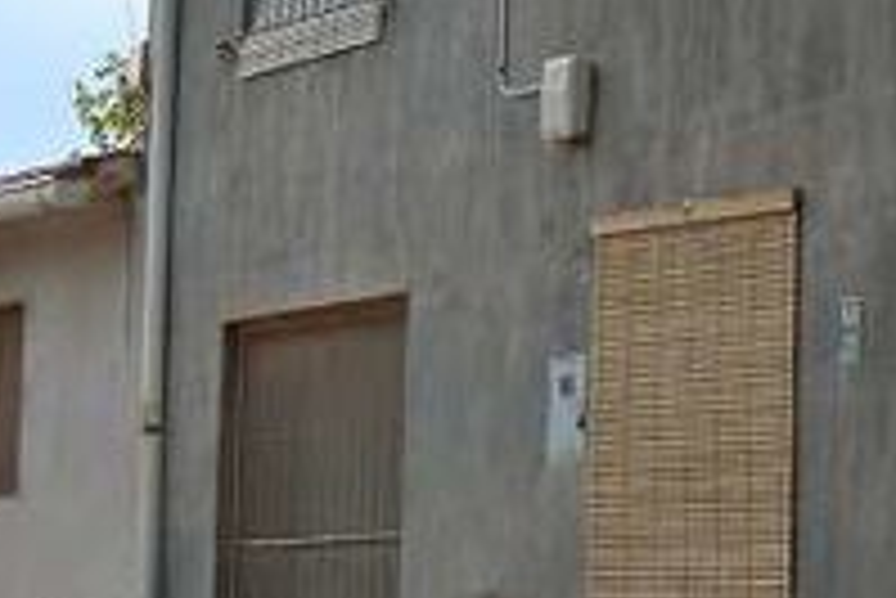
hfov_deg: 11.8
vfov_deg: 7.9
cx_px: 723
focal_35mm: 174
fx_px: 4334
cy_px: 110
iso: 100
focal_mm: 18.2
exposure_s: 1/400
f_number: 4.5
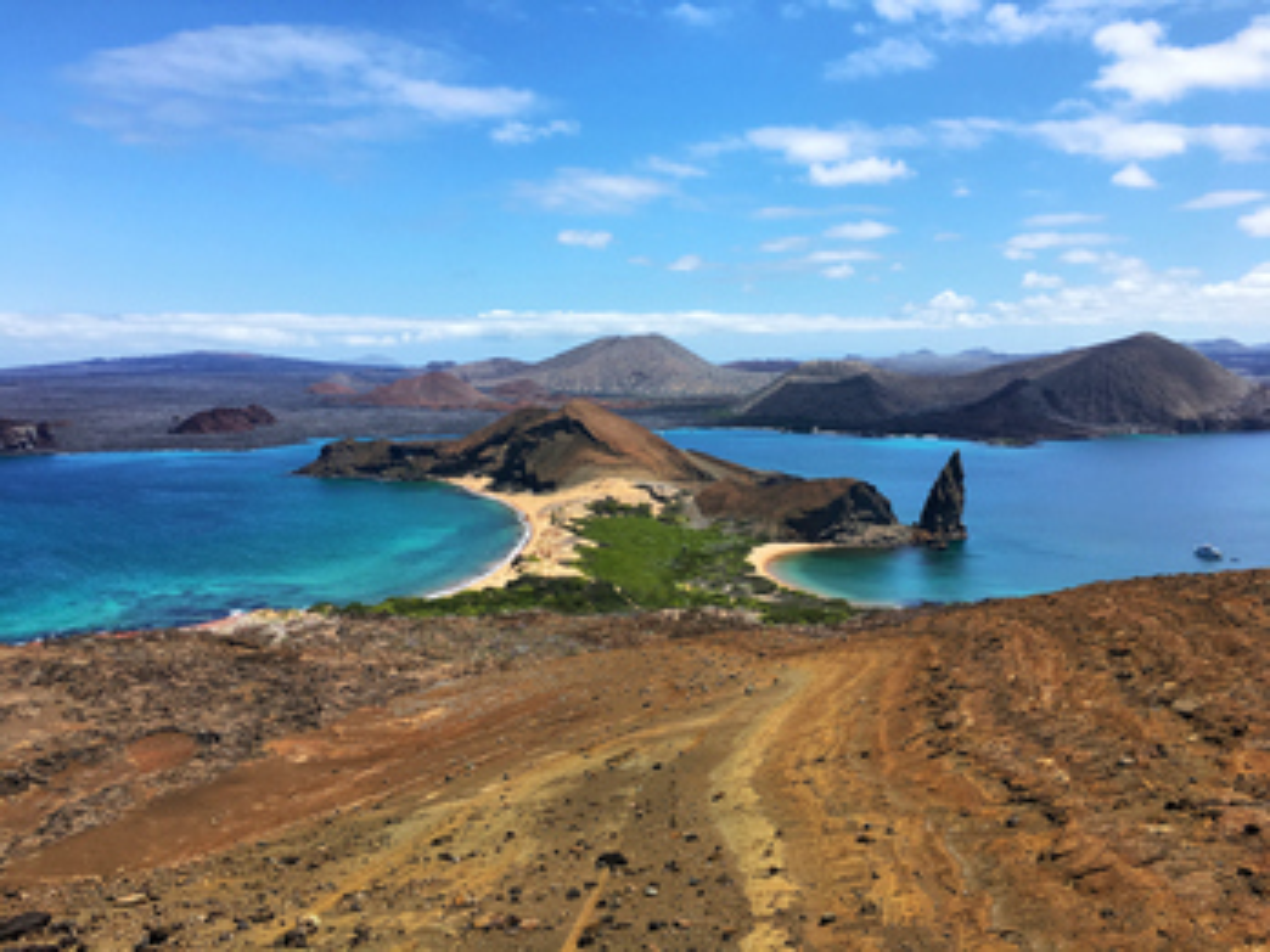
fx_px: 1064
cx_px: 635
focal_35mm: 29
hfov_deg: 61.7
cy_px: 476
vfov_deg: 48.2
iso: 25
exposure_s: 1/1479
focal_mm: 4.15
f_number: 2.2
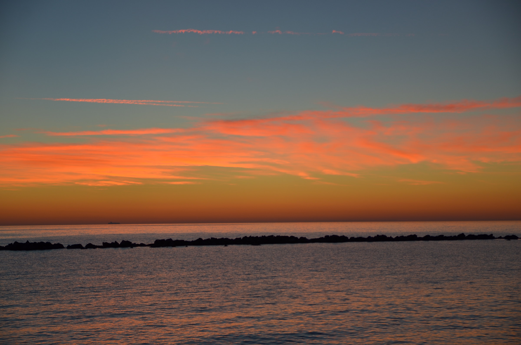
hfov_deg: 29.9
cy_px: 172
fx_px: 975
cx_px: 260
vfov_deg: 20.1
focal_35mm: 68
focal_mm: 45
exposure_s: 1/100
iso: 100
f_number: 3.5
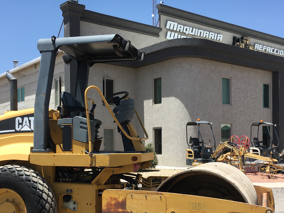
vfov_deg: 31.2
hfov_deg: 41.2
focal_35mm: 46
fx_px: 377
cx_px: 140
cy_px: 146
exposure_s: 1/1083
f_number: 2.2
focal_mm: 4.15
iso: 25
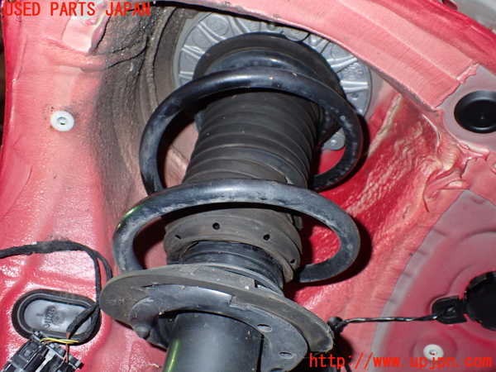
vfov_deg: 44.2
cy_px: 186
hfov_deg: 56.8
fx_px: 459
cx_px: 248
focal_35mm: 32
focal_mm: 5.79
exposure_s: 1/30
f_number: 7.1
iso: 800
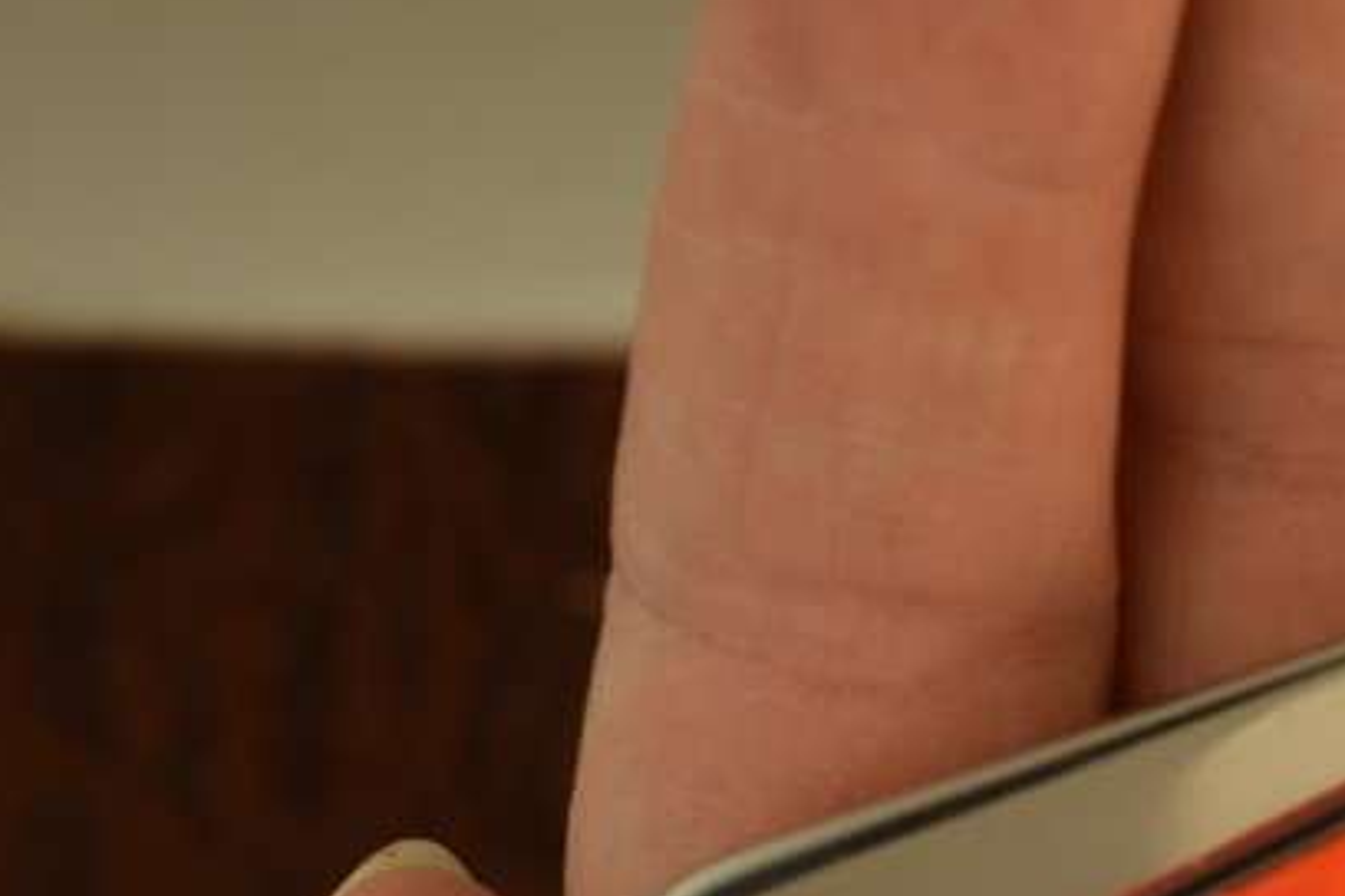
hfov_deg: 13.7
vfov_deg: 9.2
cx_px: 1365
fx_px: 5492
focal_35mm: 147
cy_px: 1072
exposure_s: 1/250
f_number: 8
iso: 250
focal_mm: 40
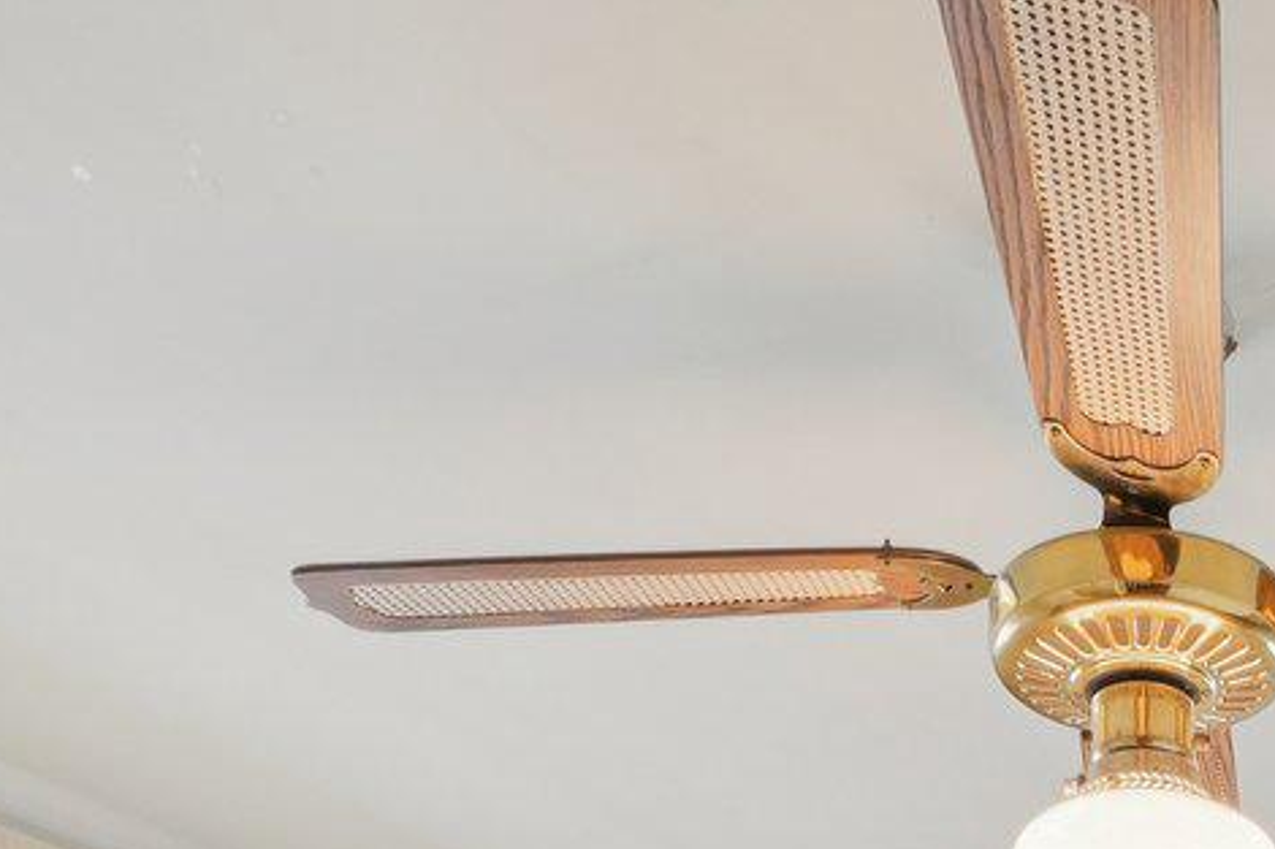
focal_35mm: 61
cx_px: 1286
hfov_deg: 30.5
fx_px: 2160
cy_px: 1805
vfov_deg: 16.0
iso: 400
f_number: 8
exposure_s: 1/15
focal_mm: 14
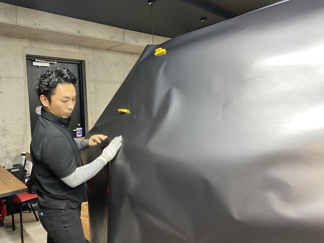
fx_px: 243
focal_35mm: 26
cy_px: 122
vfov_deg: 53.1
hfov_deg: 67.3
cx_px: 162
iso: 400
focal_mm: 4.25
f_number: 1.8
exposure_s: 1/50
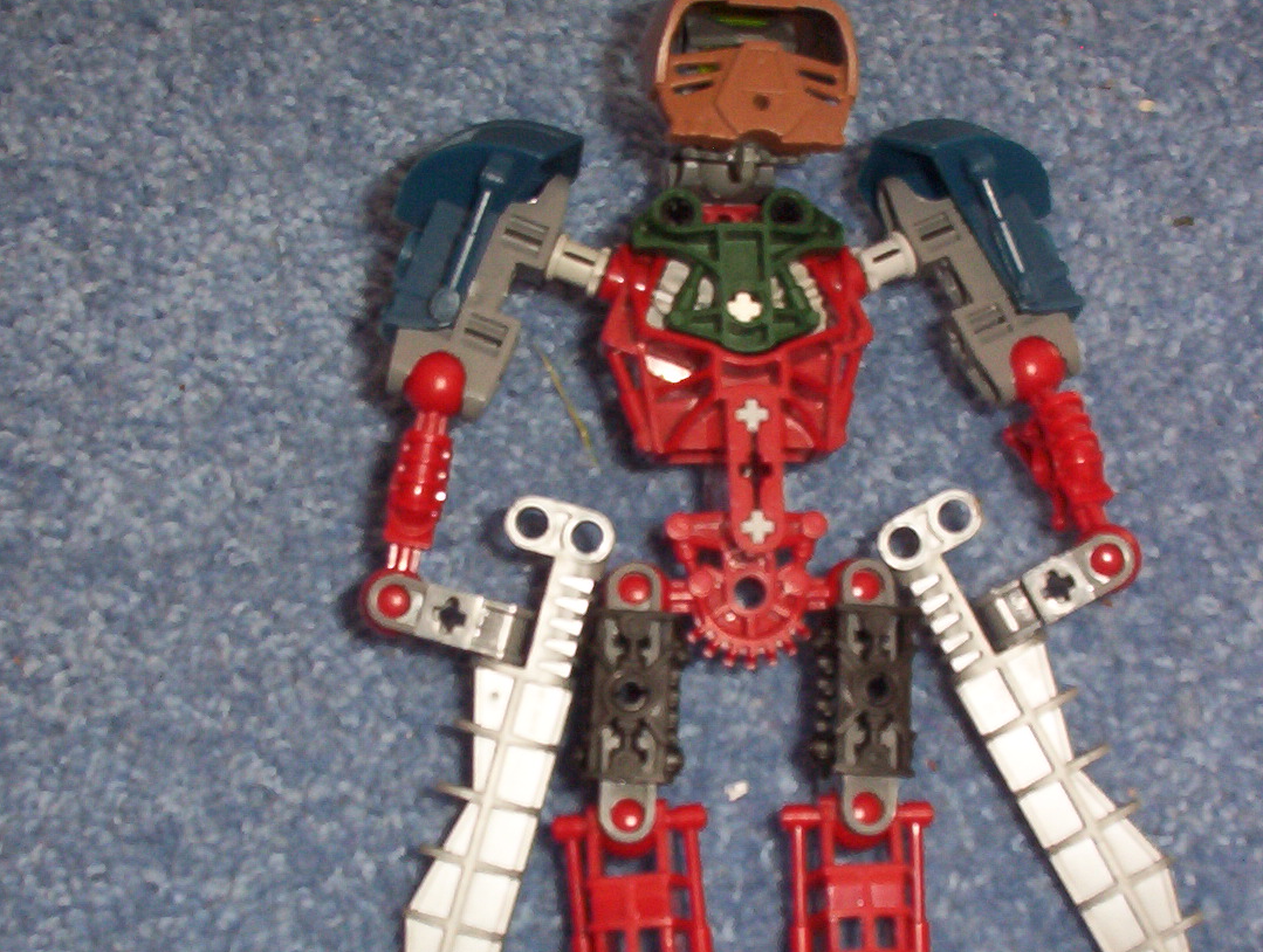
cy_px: 656
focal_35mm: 59
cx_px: 682
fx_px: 2157
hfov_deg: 32.6
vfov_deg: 24.7
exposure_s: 1/30
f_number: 4.5
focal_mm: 6
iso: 140
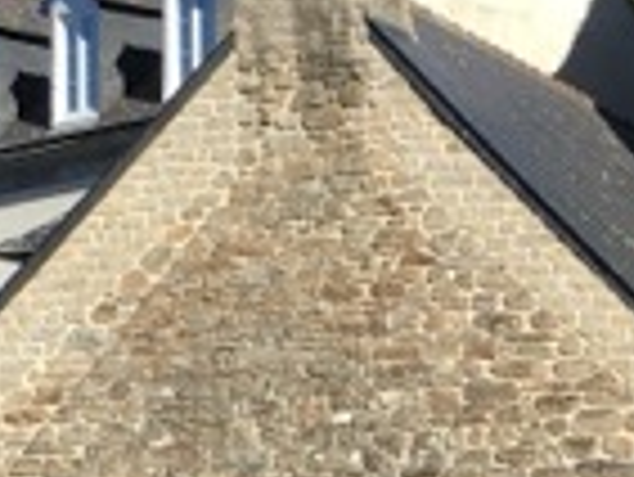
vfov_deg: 8.6
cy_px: 958
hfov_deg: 12.0
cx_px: 549
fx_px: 3006
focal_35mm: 164
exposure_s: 1/1282
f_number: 2.2
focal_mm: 4.15
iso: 25
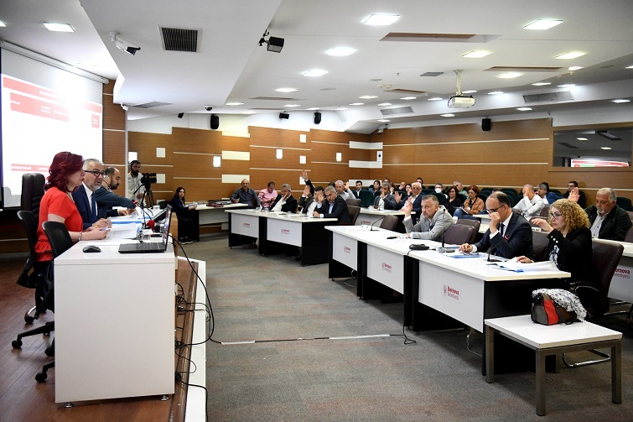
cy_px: 211
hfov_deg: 58.7
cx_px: 316
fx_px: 563
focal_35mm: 32
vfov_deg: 41.1
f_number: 2.8
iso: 5000
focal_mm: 32
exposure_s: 1/250
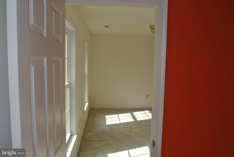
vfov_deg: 46.5
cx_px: 117
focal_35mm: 28
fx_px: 182
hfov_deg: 65.4
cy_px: 78
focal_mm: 10.7
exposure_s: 1/60
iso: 200
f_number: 11
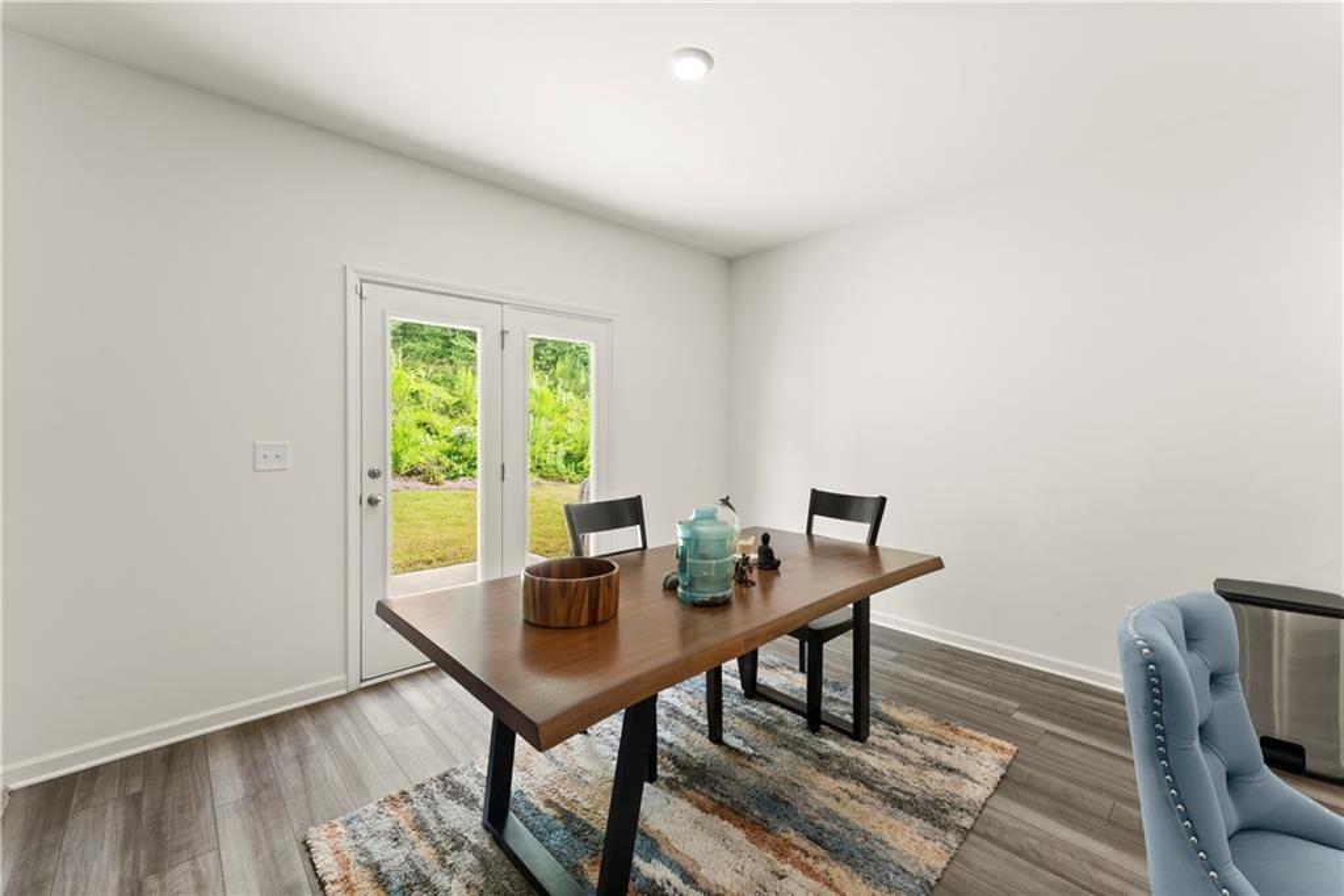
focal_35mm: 14
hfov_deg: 104.2
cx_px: 672
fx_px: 523
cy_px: 448
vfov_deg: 81.2
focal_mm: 14
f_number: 10
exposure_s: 1/8
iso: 640
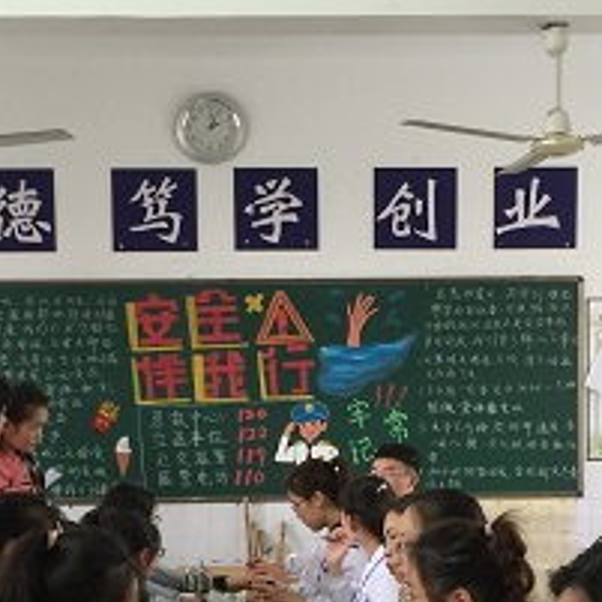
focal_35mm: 79
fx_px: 1554
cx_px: 282
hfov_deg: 21.9
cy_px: 556
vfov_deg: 21.4
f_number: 2.2
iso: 64
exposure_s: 1/17
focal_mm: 4.15
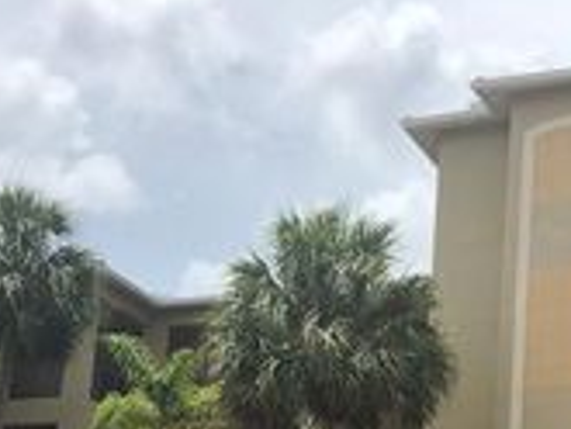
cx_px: 311
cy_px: 503
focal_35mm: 85
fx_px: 1403
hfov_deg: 23.0
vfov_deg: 16.7
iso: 20
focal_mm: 3.99
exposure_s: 1/2825
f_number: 1.8
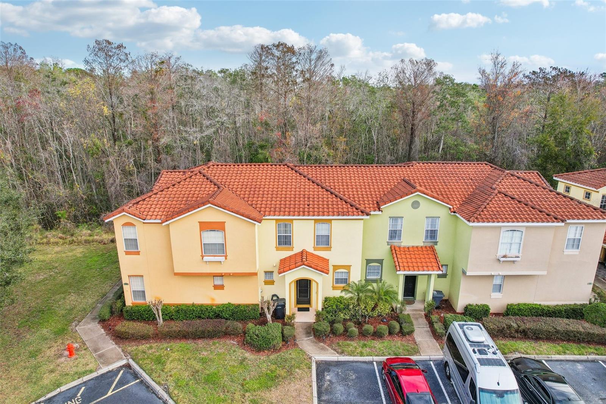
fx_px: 370
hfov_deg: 78.6
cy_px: 202
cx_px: 303
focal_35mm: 22
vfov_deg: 57.2
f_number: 2.8
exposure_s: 1/800
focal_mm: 8.4
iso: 100
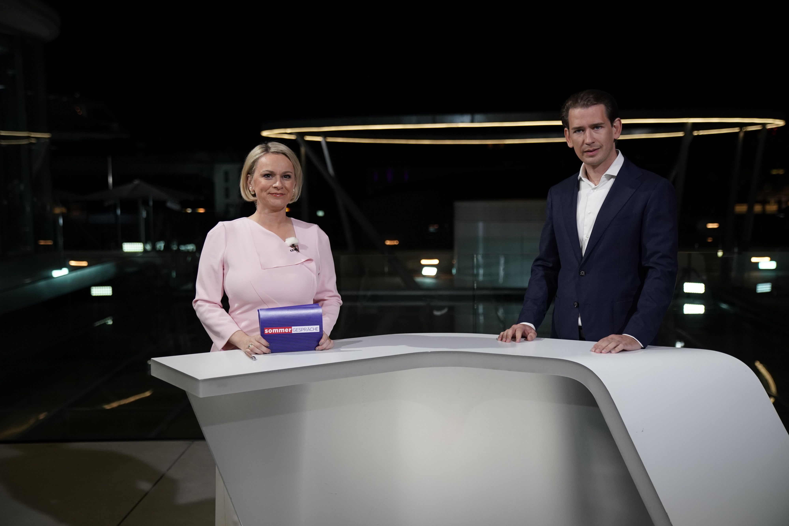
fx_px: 1074
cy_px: 263
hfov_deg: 40.3
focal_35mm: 49
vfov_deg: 27.5
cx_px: 394
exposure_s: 1/400
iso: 2000
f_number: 2.8
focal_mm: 49
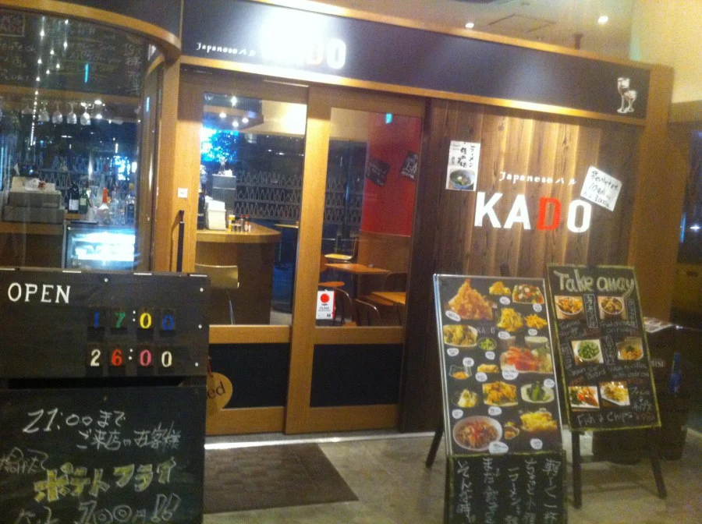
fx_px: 709
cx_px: 351
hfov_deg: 52.7
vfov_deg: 40.6
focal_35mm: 35
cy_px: 262
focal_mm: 3.85
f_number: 2.8
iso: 640
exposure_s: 1/15
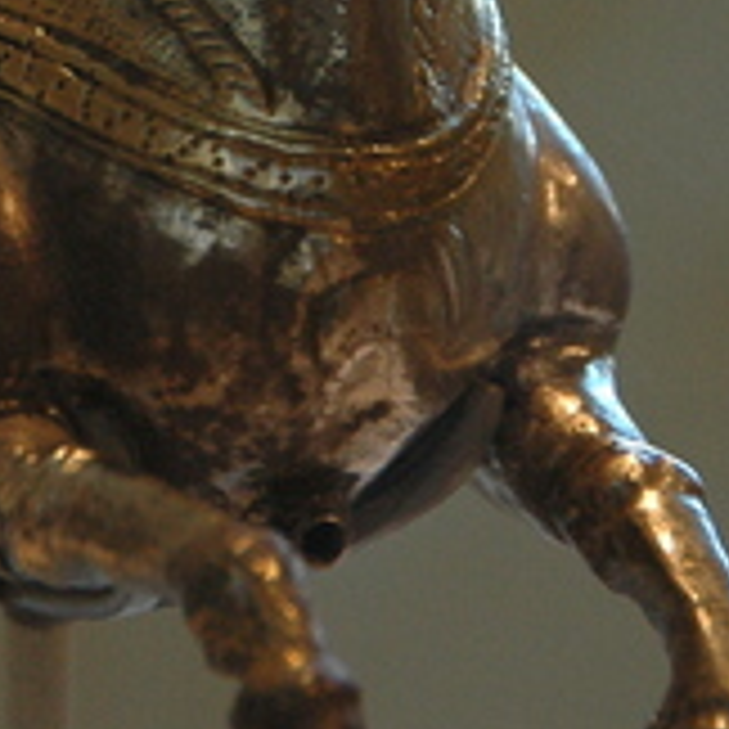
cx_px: 180
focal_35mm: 583
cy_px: -299
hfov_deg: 3.0
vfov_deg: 3.0
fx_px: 13891
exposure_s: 1/80
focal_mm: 112
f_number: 5.6
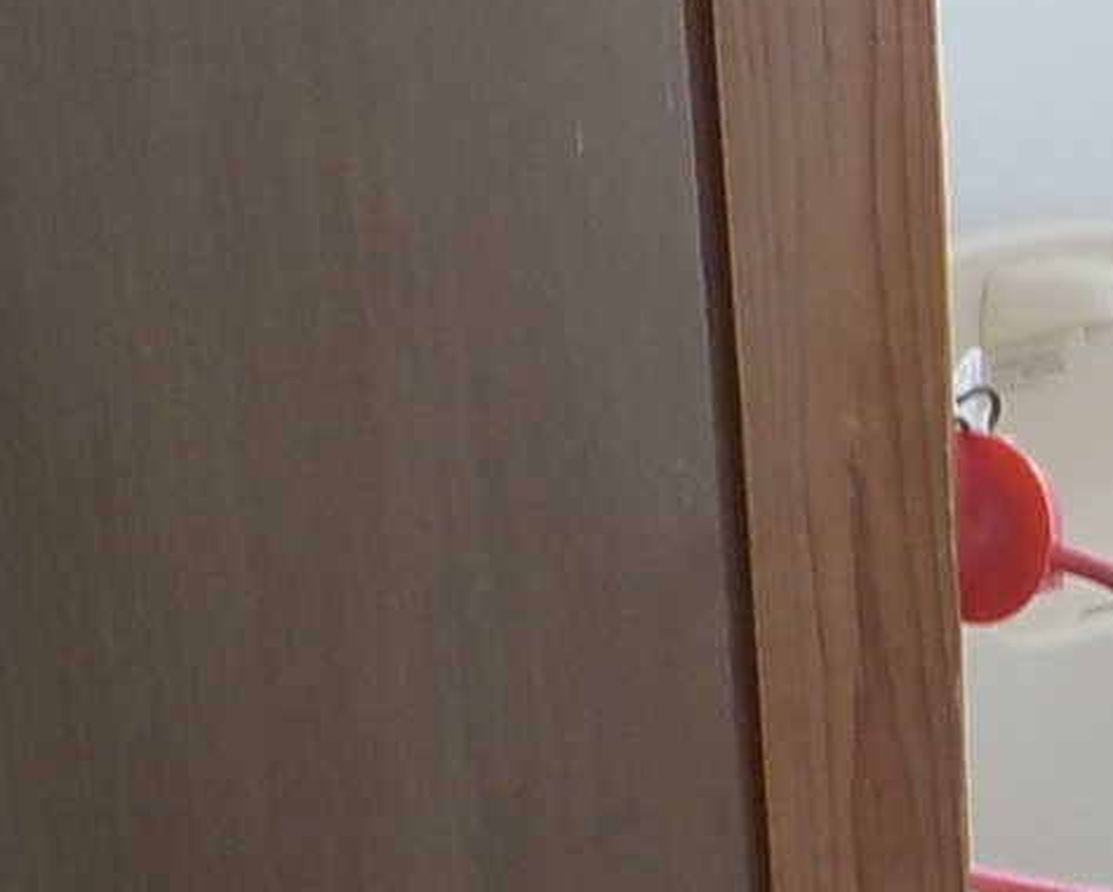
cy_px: 930
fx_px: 3263
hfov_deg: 18.0
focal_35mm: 99
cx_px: 1487
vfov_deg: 15.2
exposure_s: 1/30
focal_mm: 4.1
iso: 200
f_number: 3.3
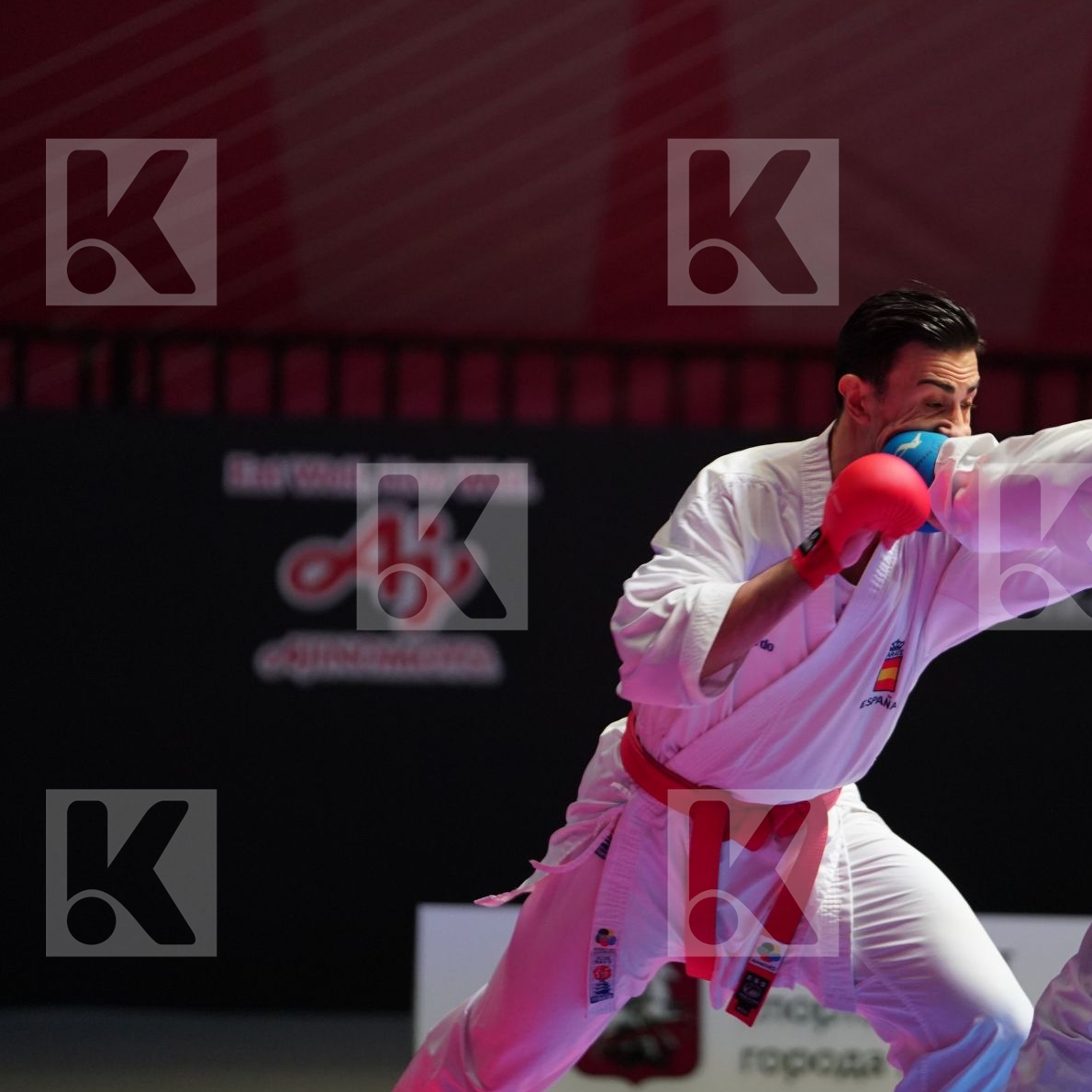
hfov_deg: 6.8
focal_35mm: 257
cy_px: 547
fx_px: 9172
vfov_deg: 6.8
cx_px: 753
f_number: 2.8
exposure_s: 1/1000
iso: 2500
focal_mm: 200
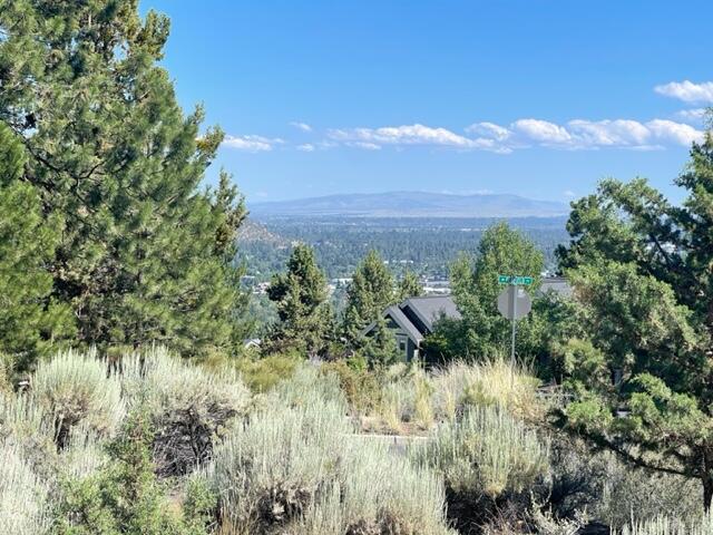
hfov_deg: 30.3
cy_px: 268
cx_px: 356
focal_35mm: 64
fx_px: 1318
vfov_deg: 22.9
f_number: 2.2
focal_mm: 7.5
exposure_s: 1/541
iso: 20
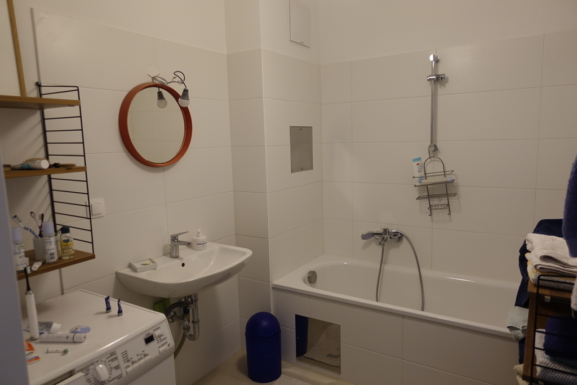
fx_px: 385
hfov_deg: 73.7
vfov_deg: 53.1
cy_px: 192
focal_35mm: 24
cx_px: 288
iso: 125
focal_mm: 8.8
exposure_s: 1/30
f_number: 1.8
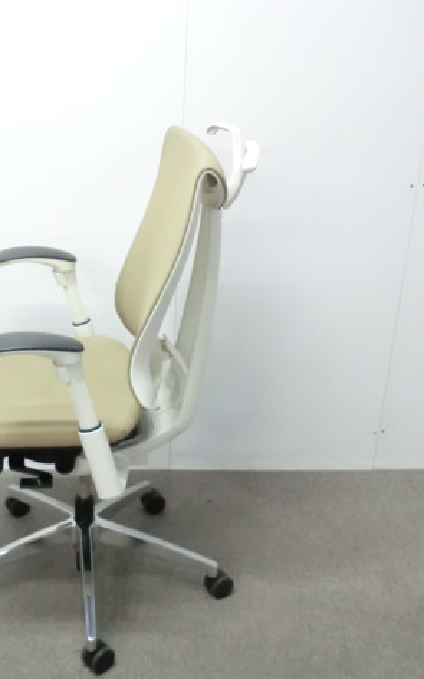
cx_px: 99
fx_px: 850
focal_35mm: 46
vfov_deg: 43.5
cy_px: 344
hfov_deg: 27.6
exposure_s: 1/40
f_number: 3.5
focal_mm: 5.8
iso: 800
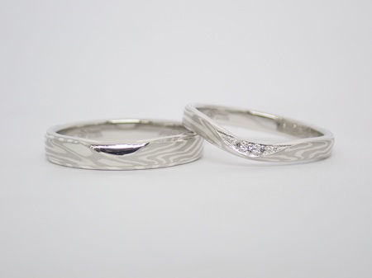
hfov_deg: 25.3
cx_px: 186
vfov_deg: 19.1
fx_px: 827
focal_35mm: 77
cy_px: 139
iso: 200
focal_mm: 13.65
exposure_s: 1/125
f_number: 4.1
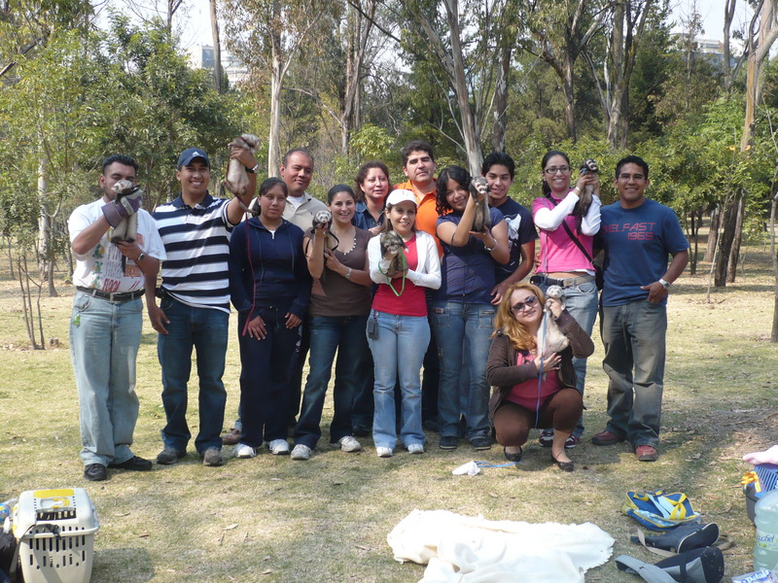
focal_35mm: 50
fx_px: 1124
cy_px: 292
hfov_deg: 38.2
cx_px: 389
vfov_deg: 29.1
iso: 100
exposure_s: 1/320
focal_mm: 8.3
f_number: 3.4
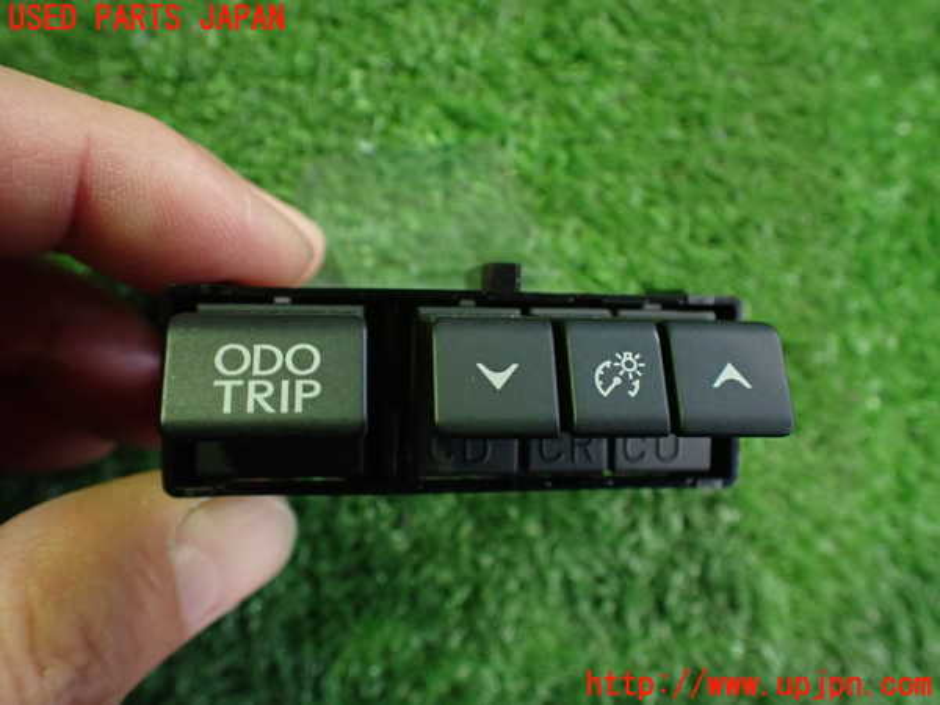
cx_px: 470
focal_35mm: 30
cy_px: 352
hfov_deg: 60.0
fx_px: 815
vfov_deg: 46.8
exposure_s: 1/50
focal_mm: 5.4
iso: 800
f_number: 2.3
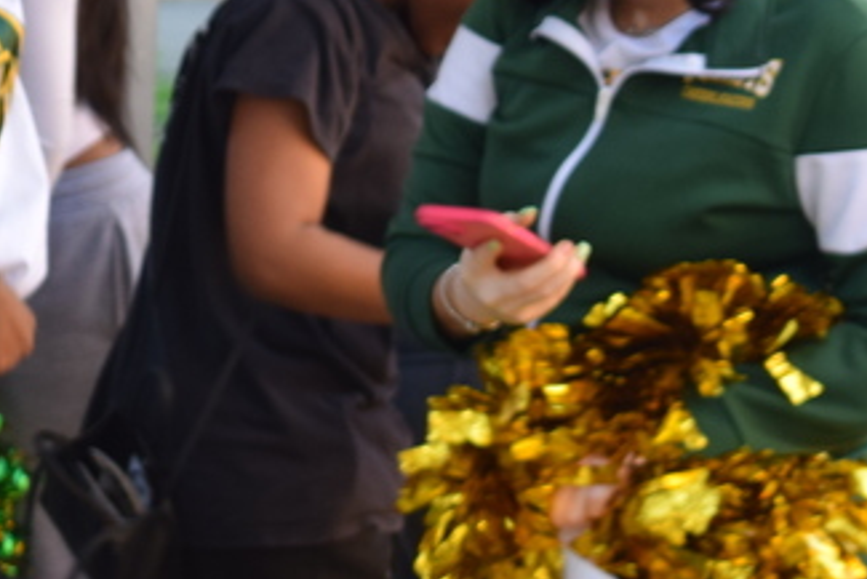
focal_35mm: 260
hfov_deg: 7.9
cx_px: -88
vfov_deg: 5.3
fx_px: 6254
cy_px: -63
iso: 400
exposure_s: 1/100
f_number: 5.6
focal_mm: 55
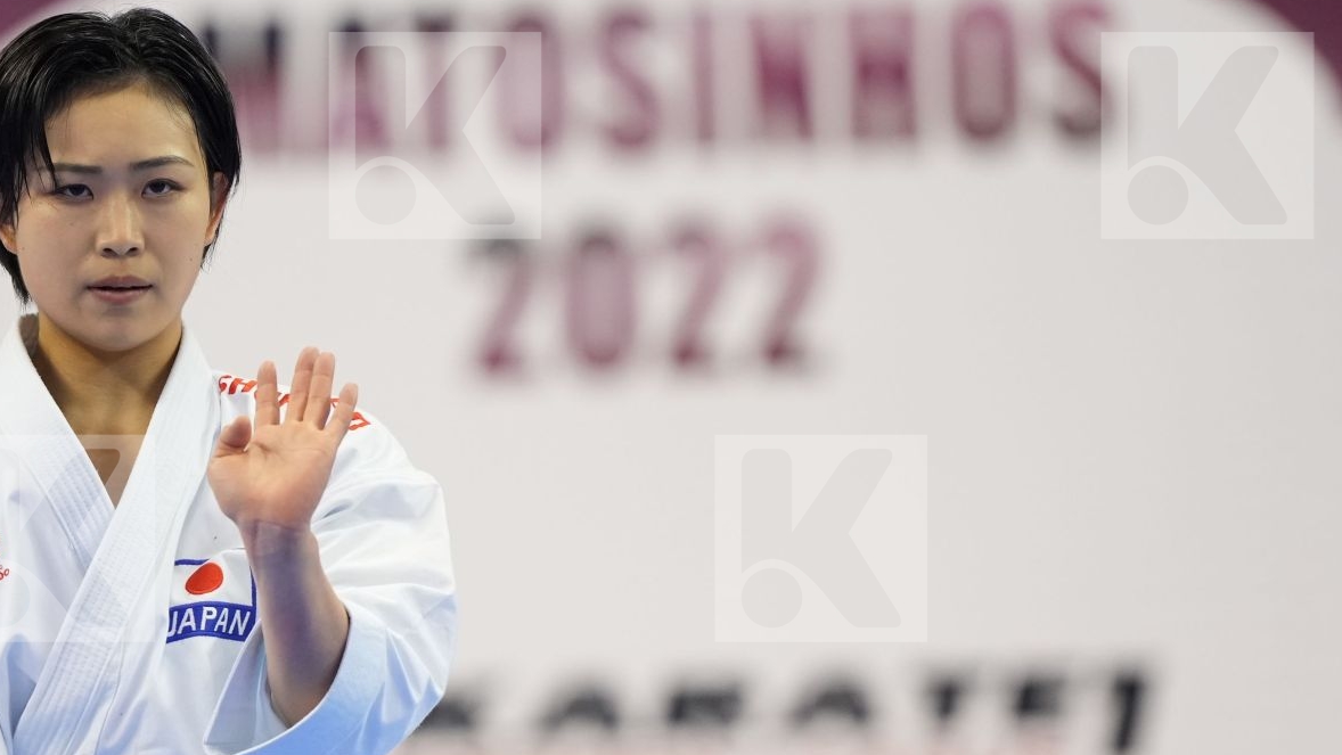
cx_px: 435
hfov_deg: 5.4
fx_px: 14236
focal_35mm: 400
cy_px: 539
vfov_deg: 3.0
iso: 1600
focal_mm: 167
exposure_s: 1/500
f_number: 2.8
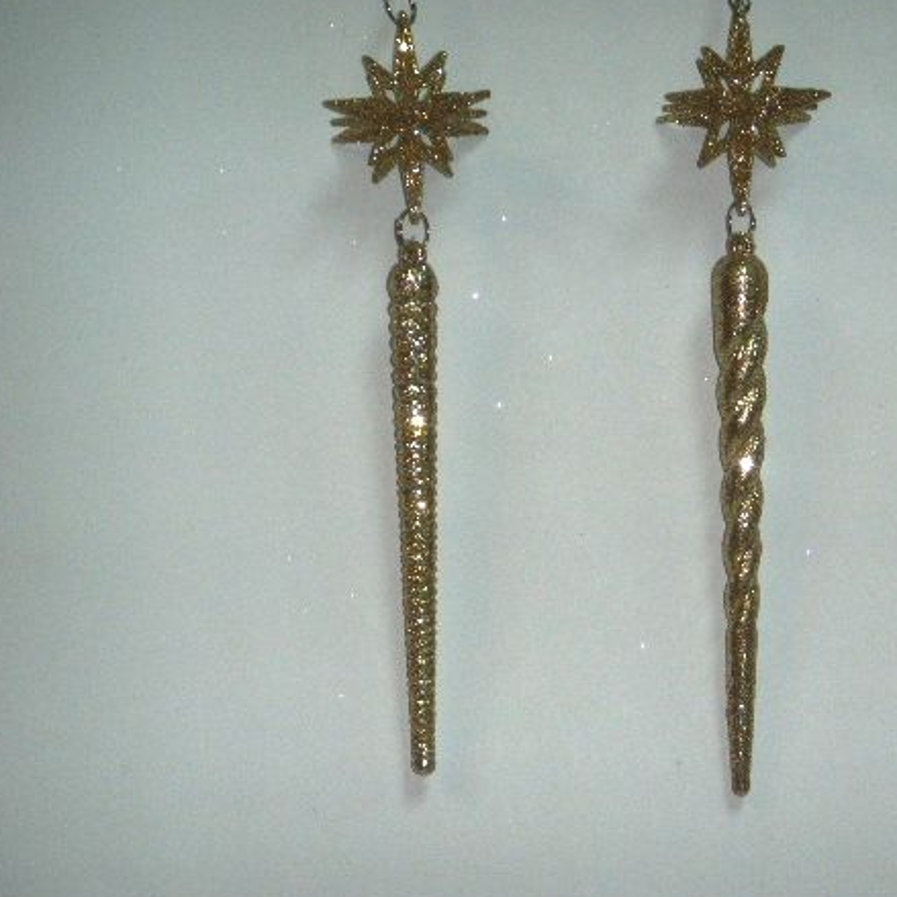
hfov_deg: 16.8
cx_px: 623
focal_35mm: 103
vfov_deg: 16.9
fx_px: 3020
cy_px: 468
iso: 100
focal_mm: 13.7
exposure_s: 1/60
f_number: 4.2
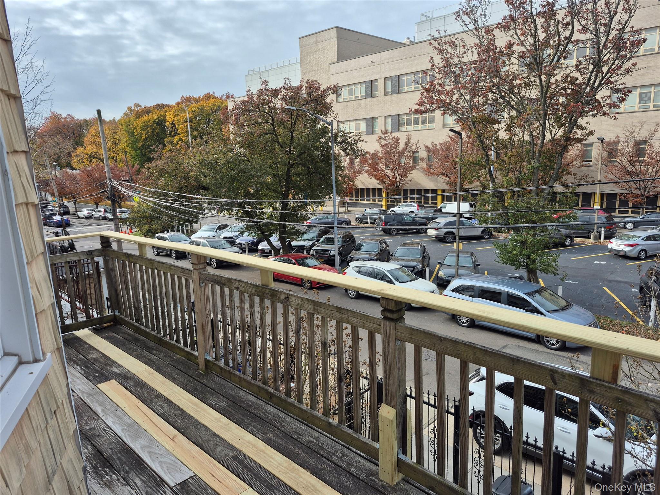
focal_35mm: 23
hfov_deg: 73.9
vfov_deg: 58.9
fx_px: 439
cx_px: 330
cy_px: 248
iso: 25
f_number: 1.8
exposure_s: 1/1052
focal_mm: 5.4
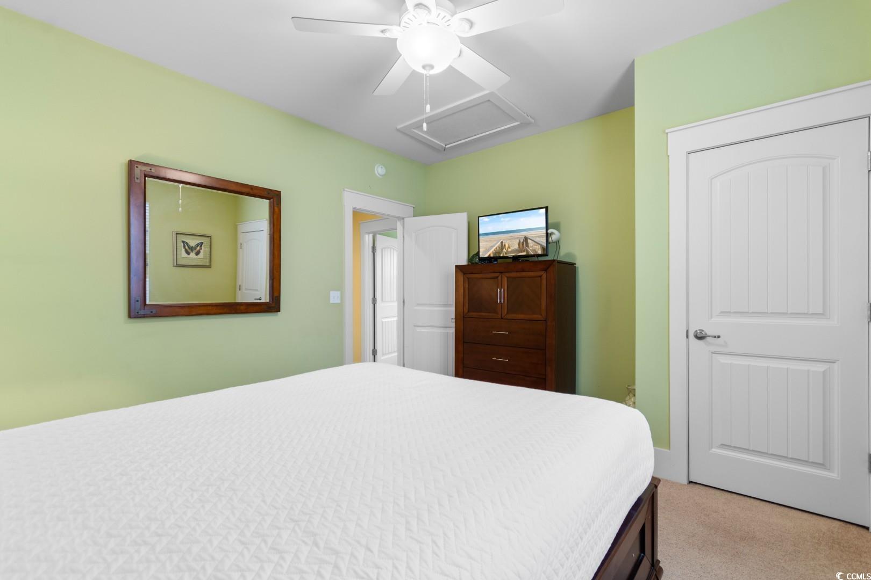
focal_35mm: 15
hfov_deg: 100.4
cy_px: 290
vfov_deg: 77.3
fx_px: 363
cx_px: 436
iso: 100
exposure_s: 2
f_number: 4.5
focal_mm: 10
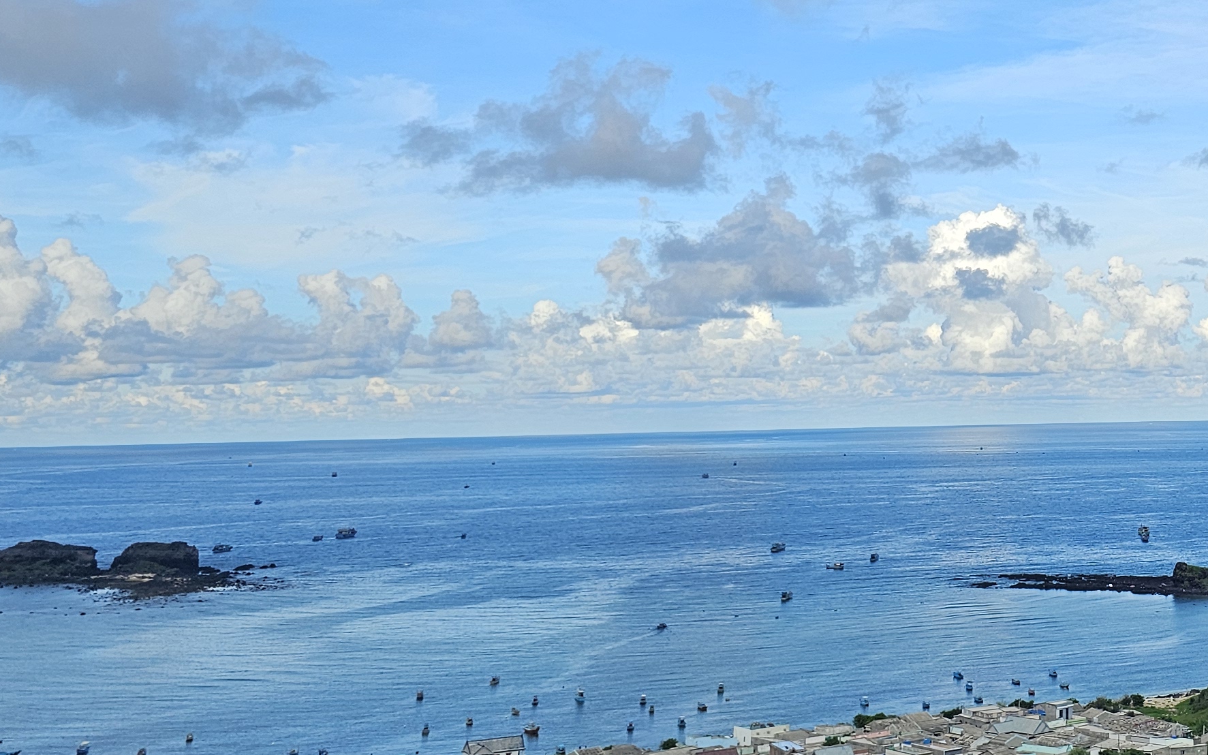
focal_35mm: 55
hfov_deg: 33.5
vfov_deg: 22.5
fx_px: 1811
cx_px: 1226
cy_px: -25
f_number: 1.7
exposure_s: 1/1070
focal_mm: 6.3
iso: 20
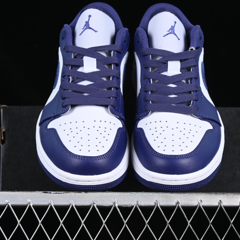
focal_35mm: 96
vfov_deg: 18.1
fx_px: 753
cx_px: 126
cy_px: 120
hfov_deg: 18.1
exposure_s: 1/60
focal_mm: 50
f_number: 7.1
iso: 160
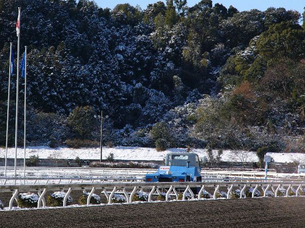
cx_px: 154
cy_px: 113
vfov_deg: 7.0
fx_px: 1876
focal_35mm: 213
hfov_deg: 9.3
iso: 100
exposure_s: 1/1000
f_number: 7.3
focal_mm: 34.4
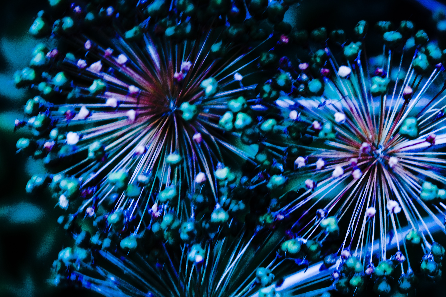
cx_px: 271
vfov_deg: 12.9
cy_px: 189
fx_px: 1313
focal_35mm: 106
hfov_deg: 19.3
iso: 200
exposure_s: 1/8
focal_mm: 55
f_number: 4
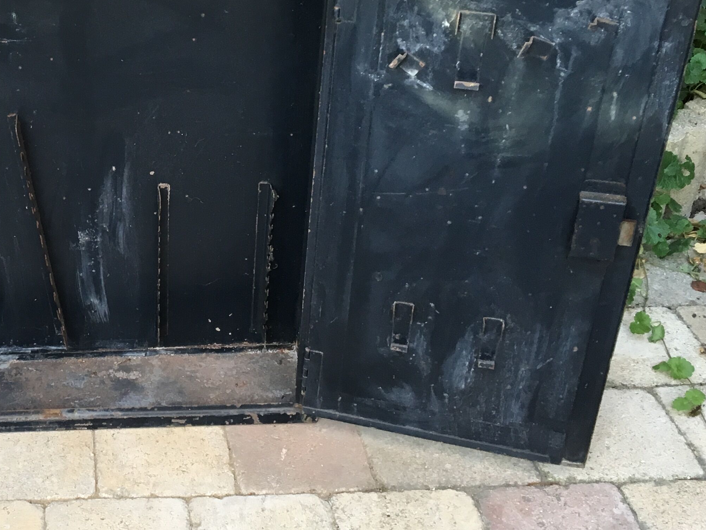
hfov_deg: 31.6
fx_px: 1183
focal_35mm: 58
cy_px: 176
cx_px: 63
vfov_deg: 25.1
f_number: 2.2
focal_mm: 4.15
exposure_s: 1/33
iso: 80
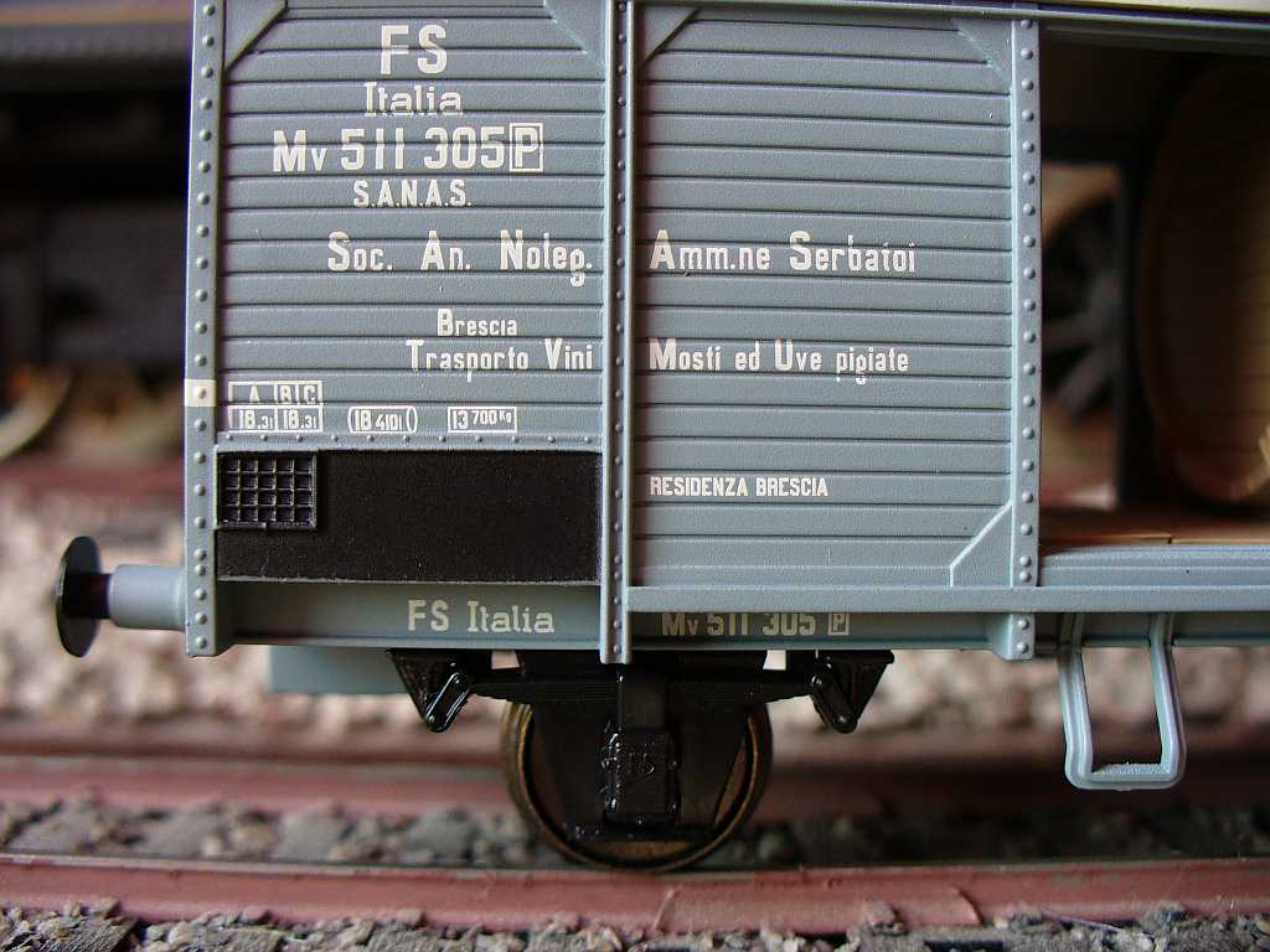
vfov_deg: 38.7
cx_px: 635
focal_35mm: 37
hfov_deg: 50.1
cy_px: 476
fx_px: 1357
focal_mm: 6.1
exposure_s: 1/80
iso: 100
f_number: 2.8
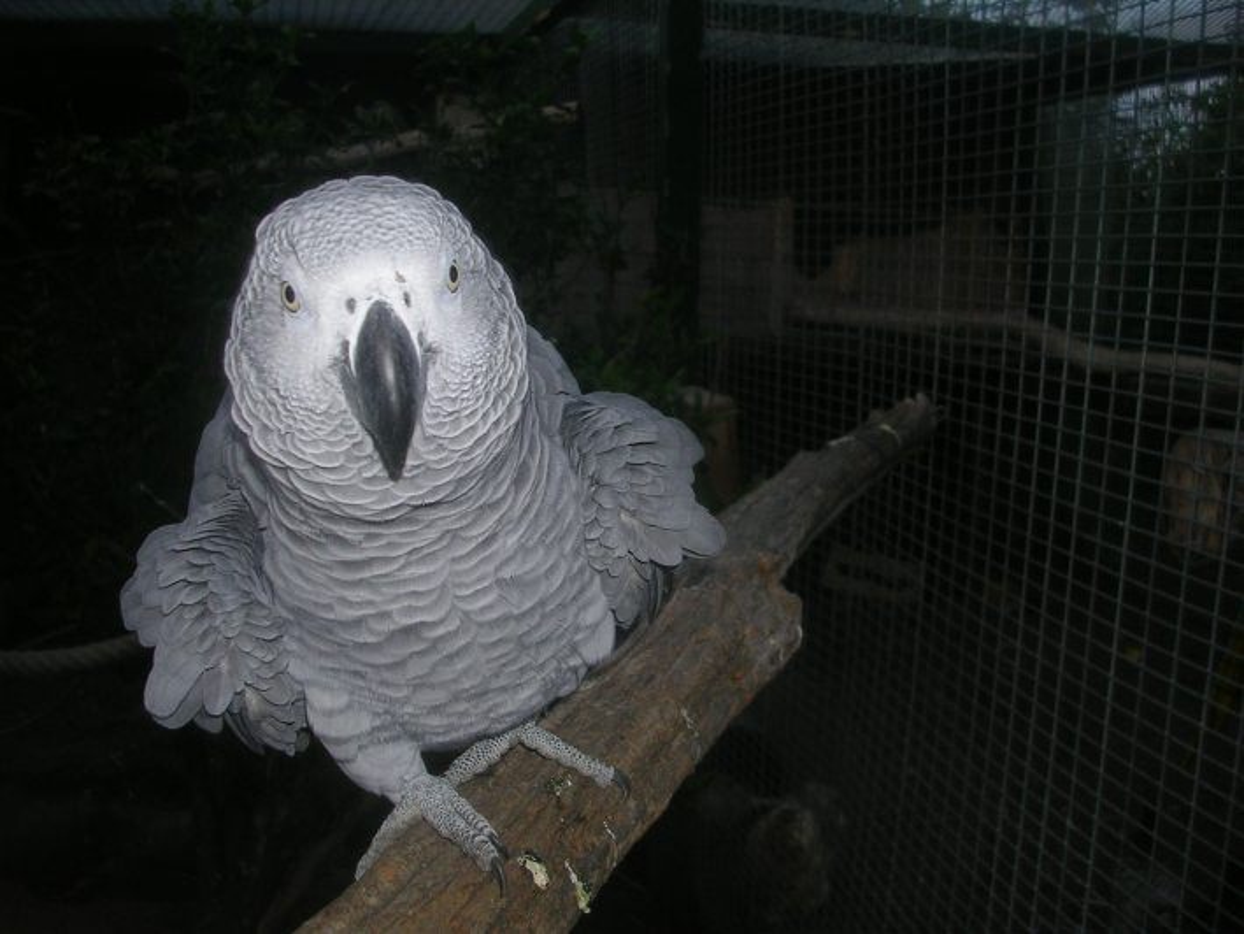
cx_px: 622
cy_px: 467
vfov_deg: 37.7
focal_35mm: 38
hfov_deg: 49.0
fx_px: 1366
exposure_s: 1/60.1
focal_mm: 5.8
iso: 50
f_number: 2.8
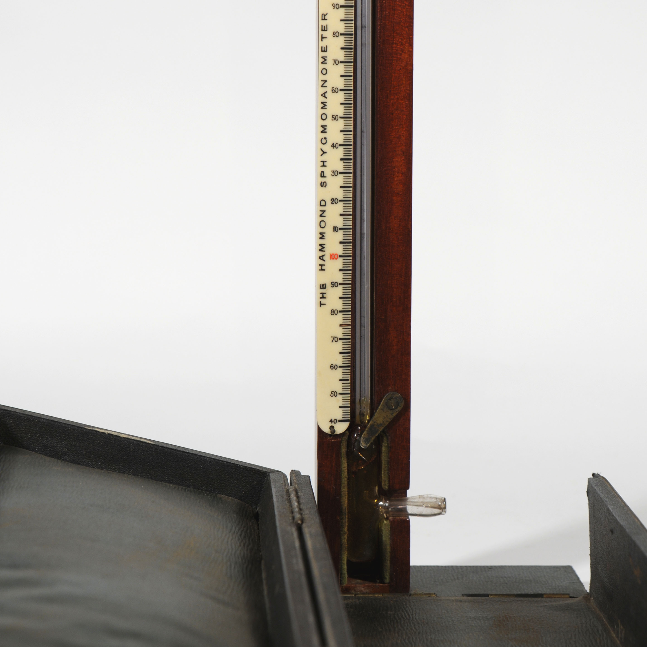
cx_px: 323
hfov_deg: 14.7
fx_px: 2516
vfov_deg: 14.6
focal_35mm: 119
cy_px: 206
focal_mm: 62
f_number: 6.3
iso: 200
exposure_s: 1/250
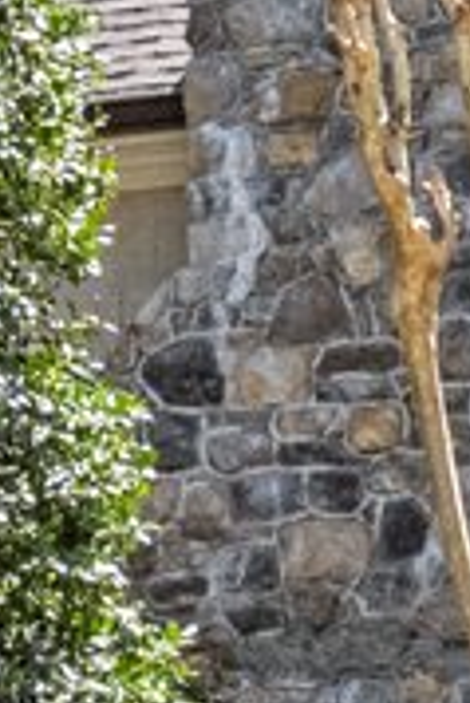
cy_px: 30
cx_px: -952
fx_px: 4495
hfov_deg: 5.6
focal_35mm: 230
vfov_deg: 8.9
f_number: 7.1
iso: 400
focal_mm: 20
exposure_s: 1/640
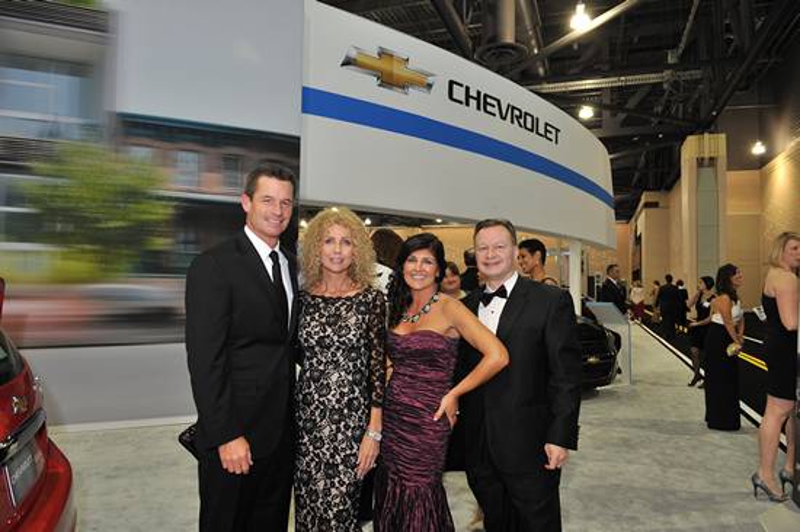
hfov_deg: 73.8
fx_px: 533
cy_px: 266
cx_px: 400
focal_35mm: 24
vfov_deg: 53.1
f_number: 5.6
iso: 1250
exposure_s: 1/125
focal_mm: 24
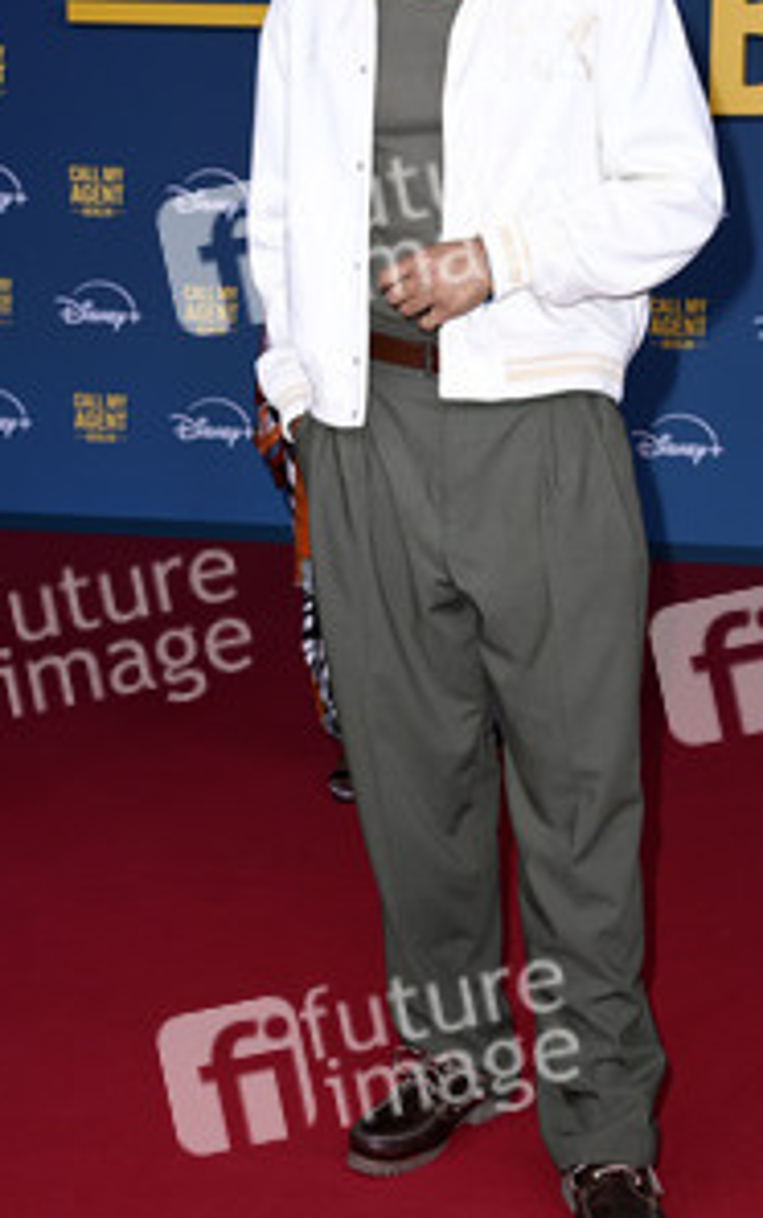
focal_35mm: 85
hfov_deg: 15.4
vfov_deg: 24.3
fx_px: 2824
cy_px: 443
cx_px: 488
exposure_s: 1/200
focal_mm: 62
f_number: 5.6
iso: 800
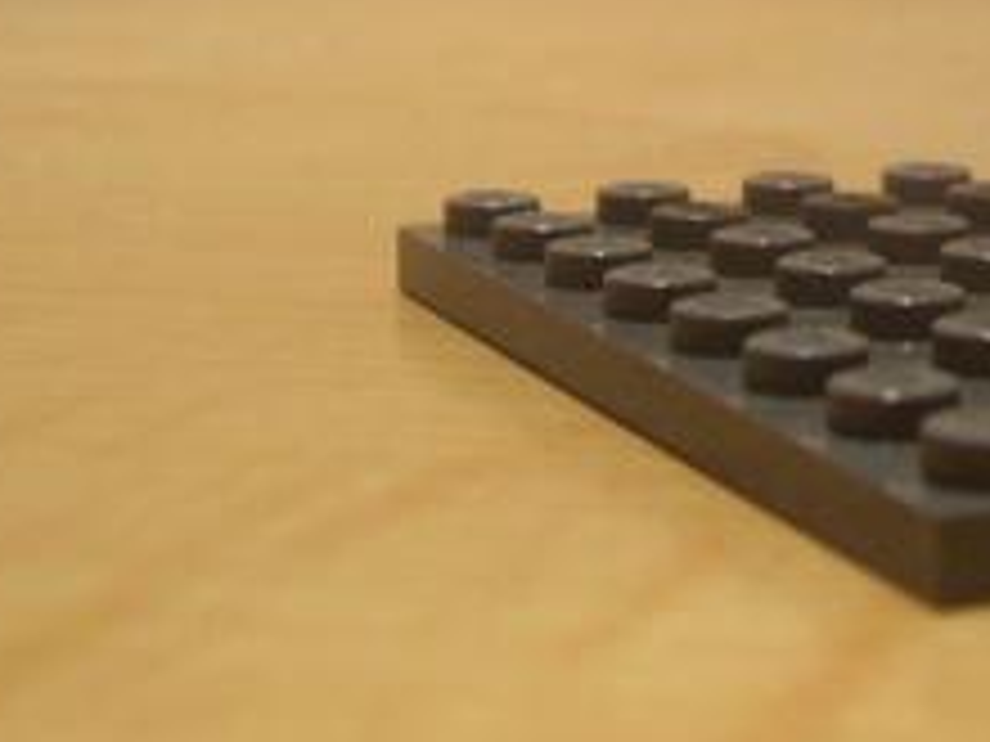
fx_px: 3060
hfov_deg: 17.5
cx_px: 1202
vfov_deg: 13.2
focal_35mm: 107
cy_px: -308
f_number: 2.7
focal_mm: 5.6
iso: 80
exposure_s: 1/46.3
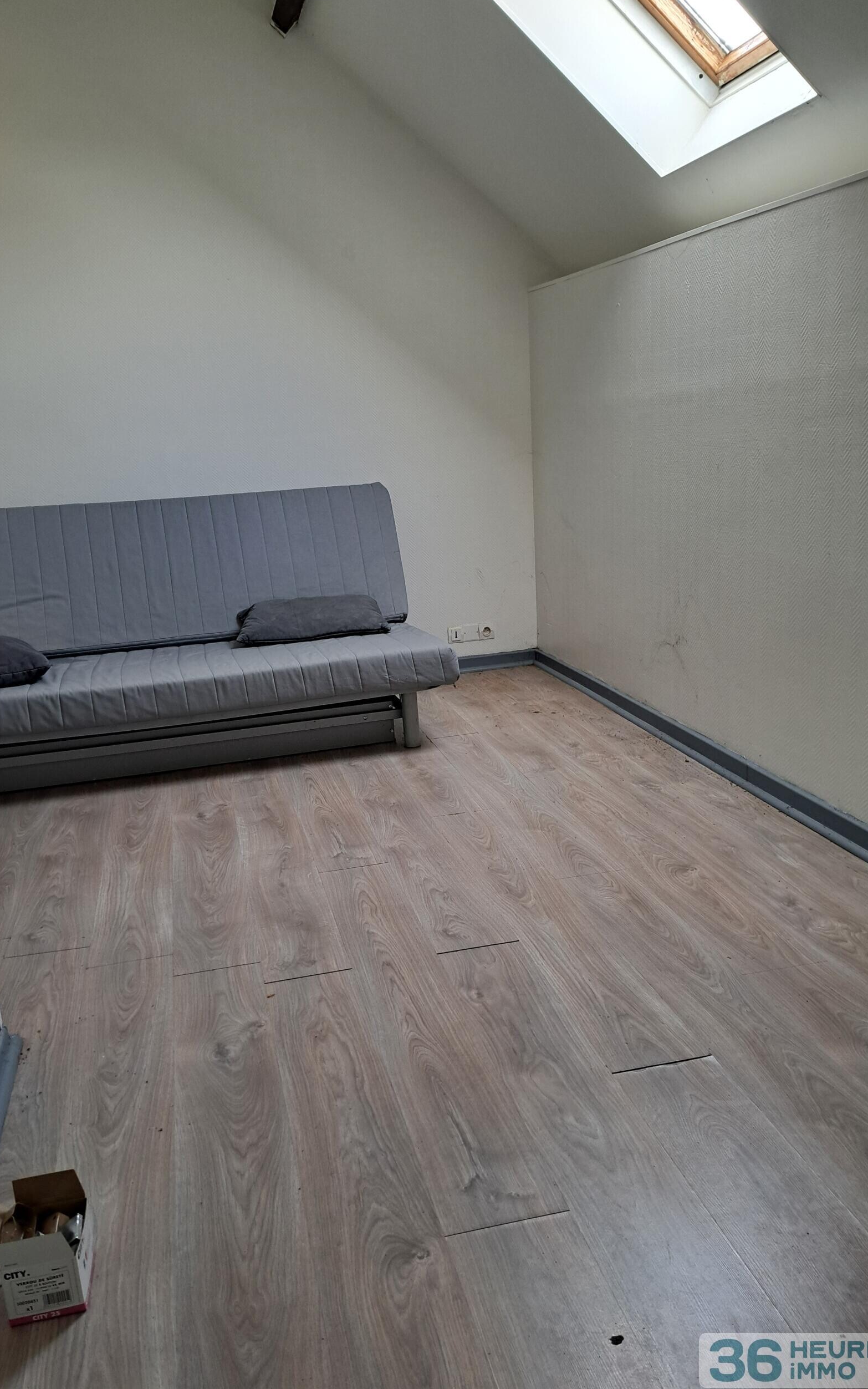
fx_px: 984
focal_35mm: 26
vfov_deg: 70.4
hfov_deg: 47.5
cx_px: 385
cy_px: 684
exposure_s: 1/50
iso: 100
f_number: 1.8
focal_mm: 5.23
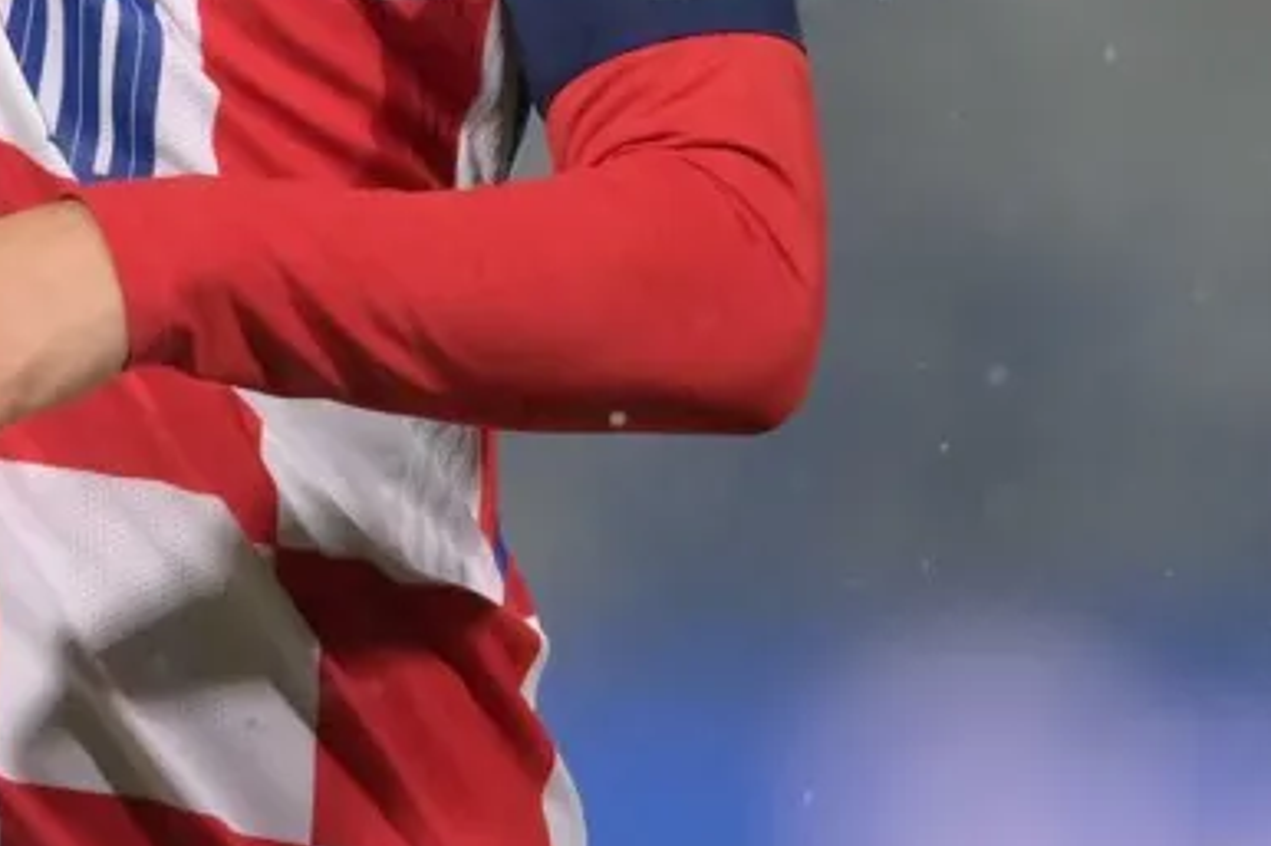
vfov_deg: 1.1
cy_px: -81
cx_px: -147
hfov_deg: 1.6
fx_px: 45558
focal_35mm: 1291
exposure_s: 1/2500
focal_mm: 400
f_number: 2.8
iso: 5000
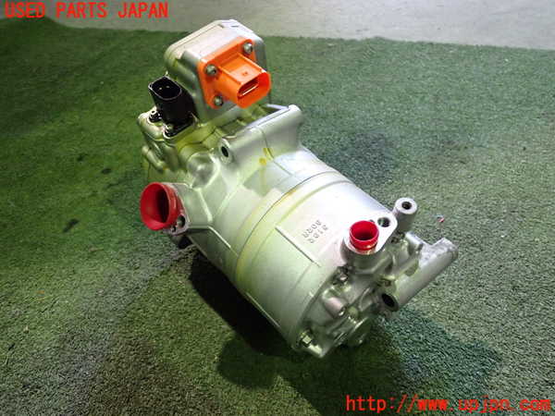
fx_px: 481
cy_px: 208
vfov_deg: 46.8
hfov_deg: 60.0
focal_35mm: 30
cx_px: 278
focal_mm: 5.4
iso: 640
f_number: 2.3
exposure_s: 1/50
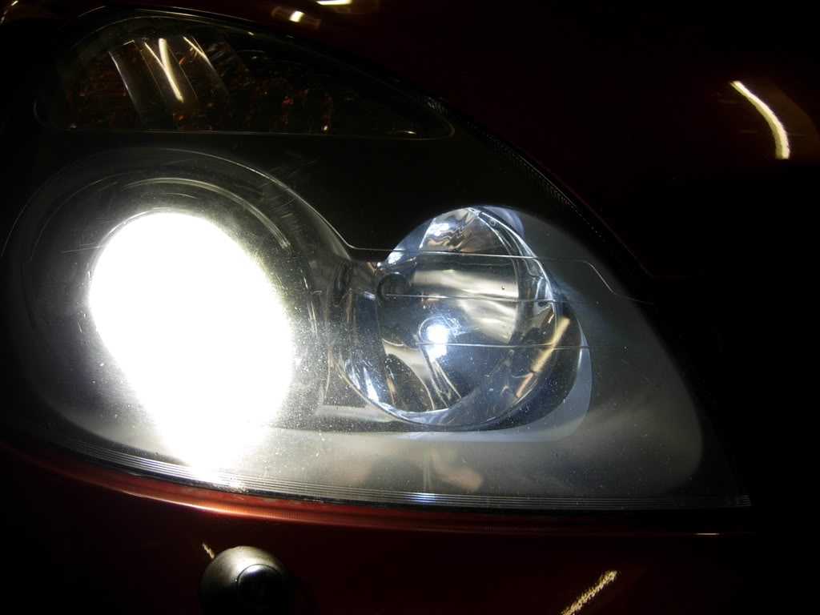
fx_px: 853
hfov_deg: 51.4
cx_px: 410
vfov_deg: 39.7
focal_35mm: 36
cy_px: 308
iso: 50
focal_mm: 7.5
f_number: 2.7
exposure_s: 1/69.7
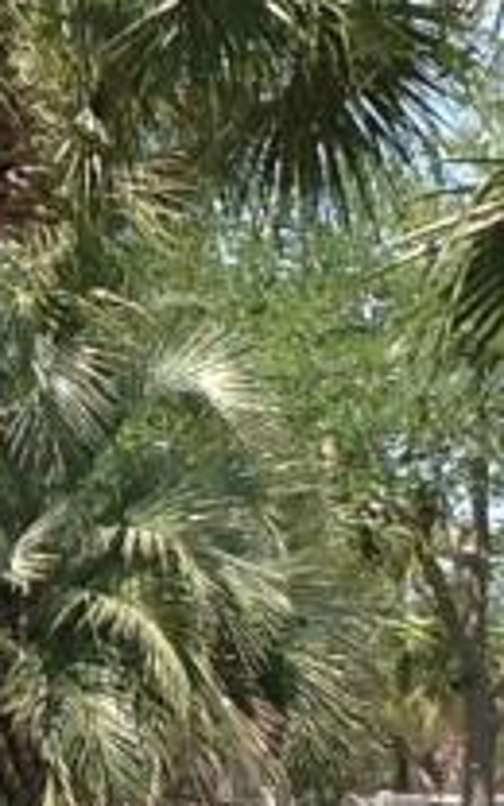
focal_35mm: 244
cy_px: 699
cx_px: -558
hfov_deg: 5.3
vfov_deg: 8.6
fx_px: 5362
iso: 50
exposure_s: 1/817
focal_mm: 4.28
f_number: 2.4
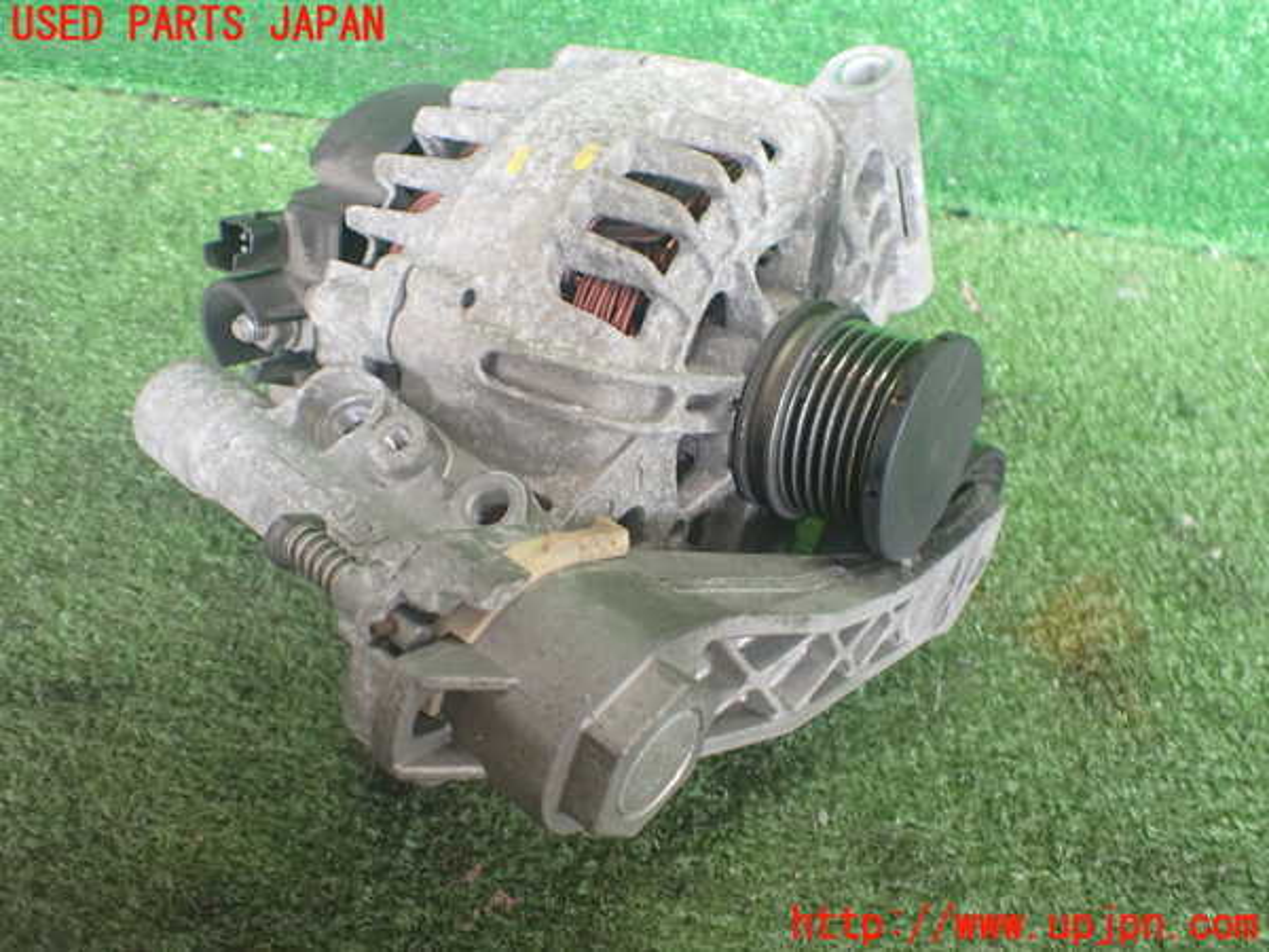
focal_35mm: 30
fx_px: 1100
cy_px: 476
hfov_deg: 60.0
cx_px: 634
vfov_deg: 46.8
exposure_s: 1/125
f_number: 2.3
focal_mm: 5.4
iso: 800
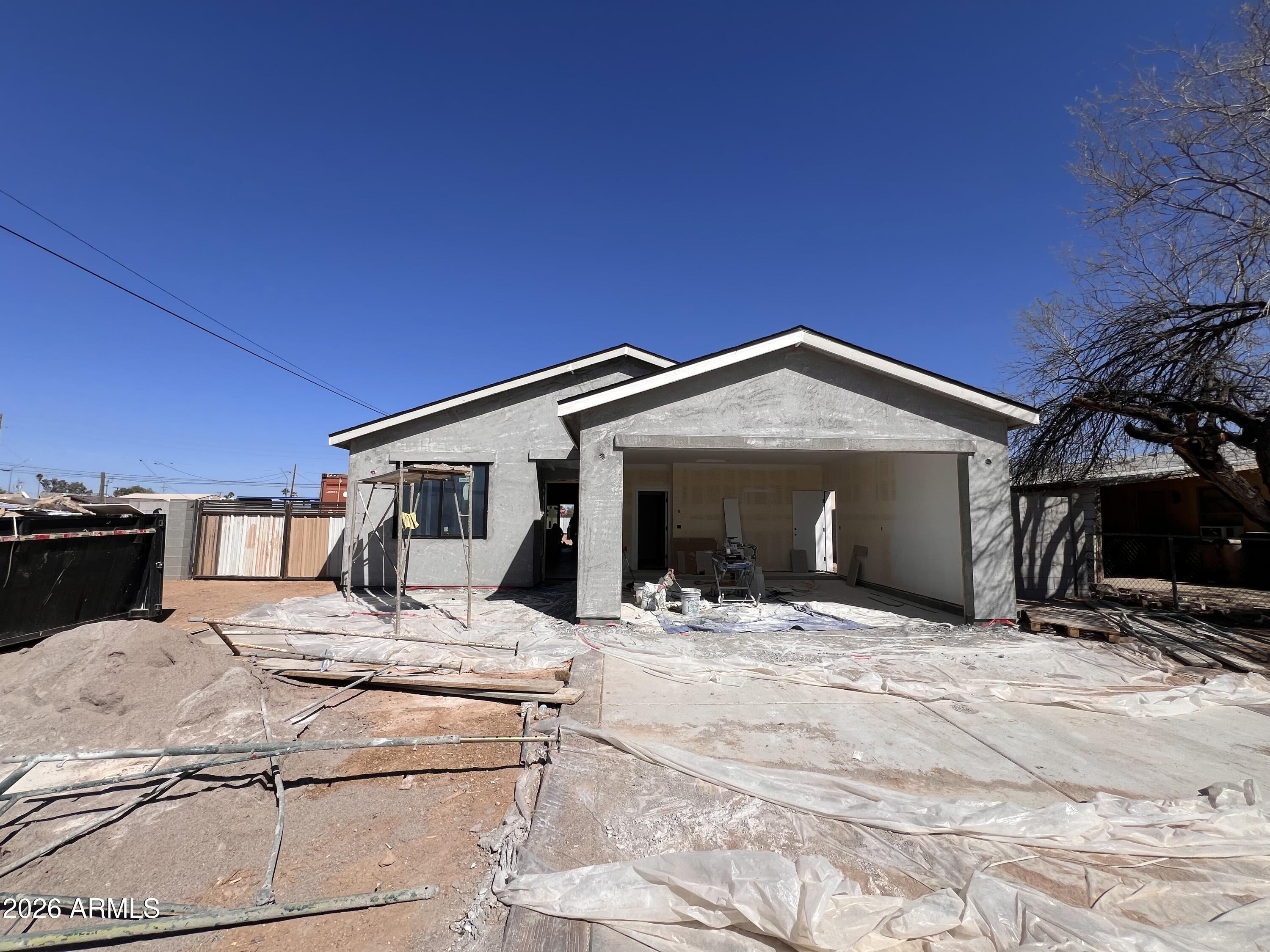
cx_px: 635
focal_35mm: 13
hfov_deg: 106.2
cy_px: 476
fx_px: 477
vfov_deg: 89.9
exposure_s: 1/3125
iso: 32
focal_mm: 1.57
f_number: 1.8
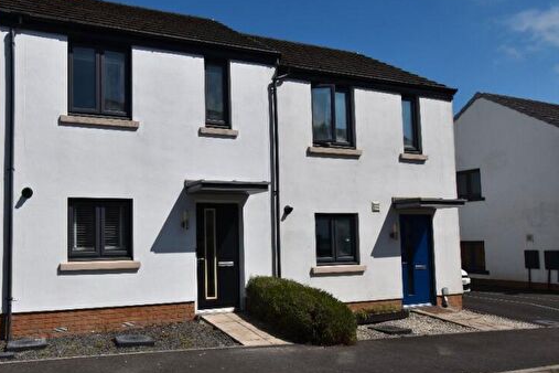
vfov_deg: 44.9
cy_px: 210
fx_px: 450
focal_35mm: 29
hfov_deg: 61.8
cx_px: 178
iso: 100
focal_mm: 14
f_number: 16
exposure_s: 1/200
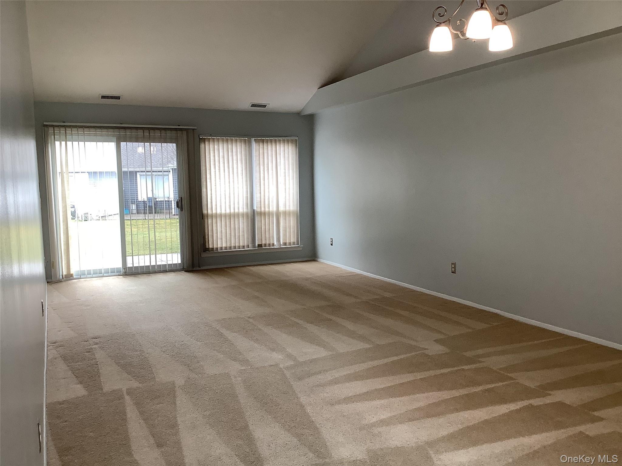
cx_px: 311
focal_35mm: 31
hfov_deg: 58.4
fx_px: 557
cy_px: 233
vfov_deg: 45.4
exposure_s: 1/60
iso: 64
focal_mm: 3.3
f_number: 2.4
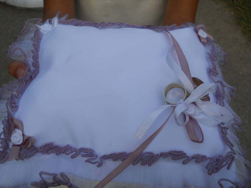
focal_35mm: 41
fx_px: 297
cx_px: 126
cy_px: 94
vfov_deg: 35.1
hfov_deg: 45.8
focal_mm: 6.72
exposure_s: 1/320
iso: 80
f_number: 3.1
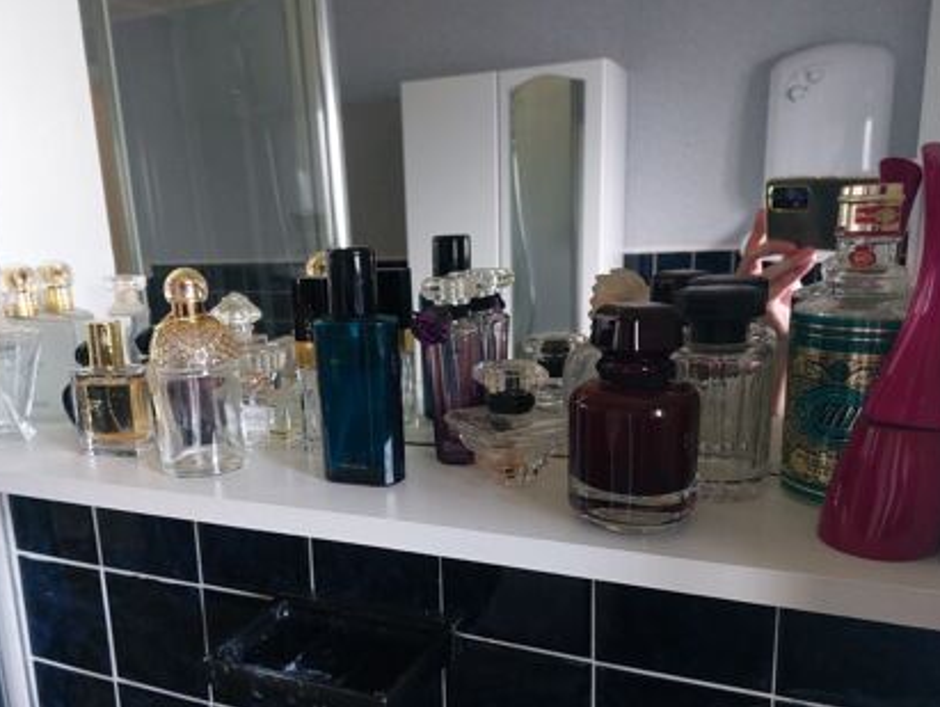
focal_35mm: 28
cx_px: 405
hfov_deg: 63.1
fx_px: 761
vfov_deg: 49.6
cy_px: 405
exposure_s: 1/60
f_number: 1.8
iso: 500
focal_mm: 5.23
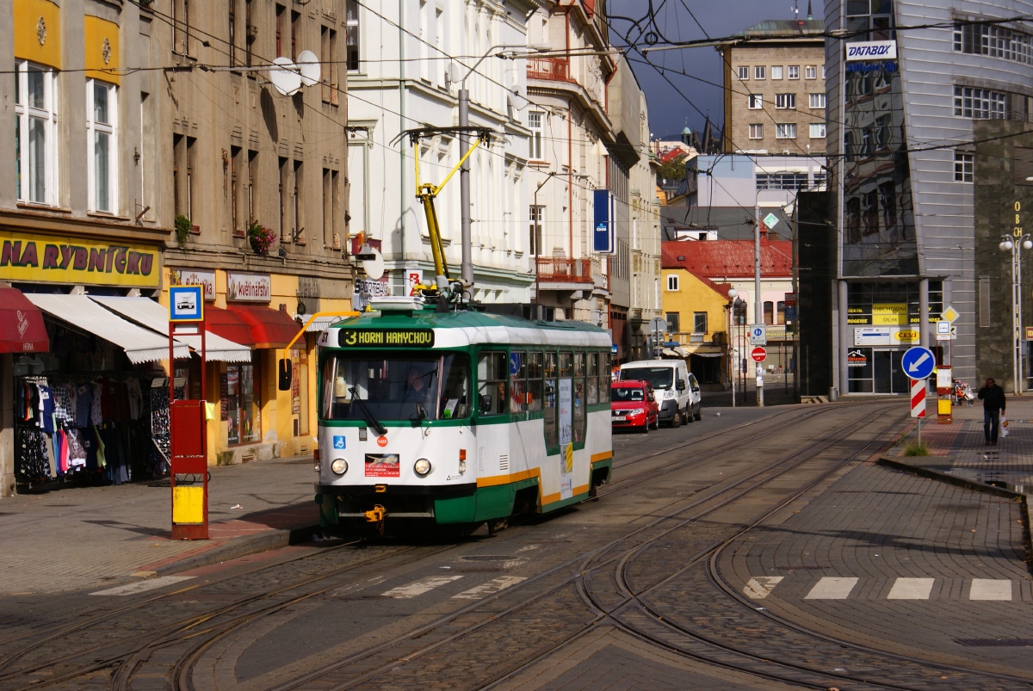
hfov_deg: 19.4
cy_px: 346
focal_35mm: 105
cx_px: 516
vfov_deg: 13.1
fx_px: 3016
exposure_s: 1/250
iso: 200
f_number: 16
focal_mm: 70
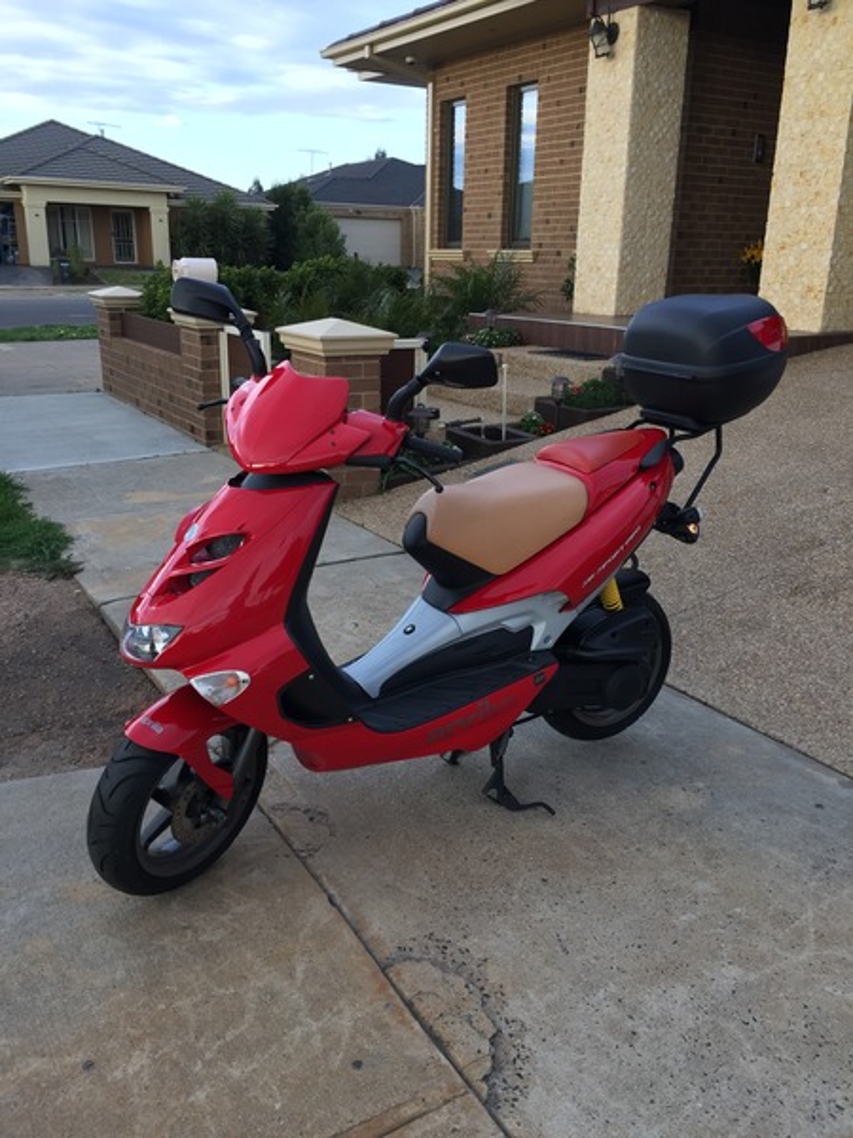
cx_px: 426
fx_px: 953
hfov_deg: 48.2
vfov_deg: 61.7
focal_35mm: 29
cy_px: 569
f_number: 2.2
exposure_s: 1/100
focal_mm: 4.15
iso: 40
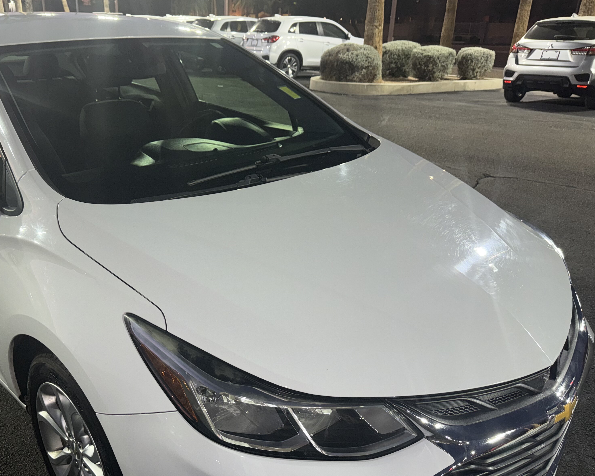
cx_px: 217
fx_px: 563
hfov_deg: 54.9
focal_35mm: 32
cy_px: 296
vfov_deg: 45.4
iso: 80
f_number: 1.78
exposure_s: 1/24
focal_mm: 6.76
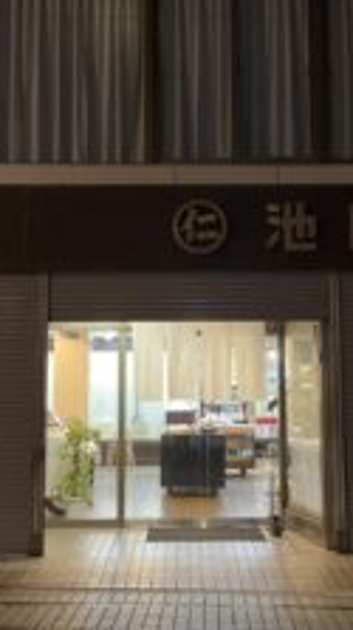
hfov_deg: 23.4
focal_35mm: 51
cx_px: 195
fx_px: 851
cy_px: 299
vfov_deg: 40.6
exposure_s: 1/30
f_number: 1.8
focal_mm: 3
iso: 400
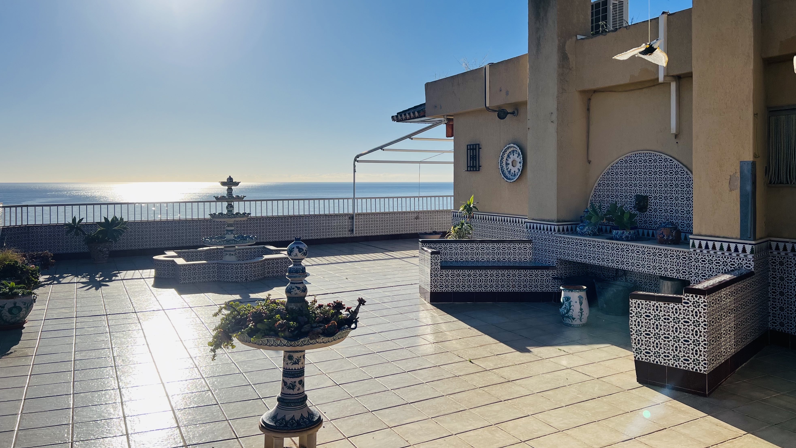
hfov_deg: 66.1
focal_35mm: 29
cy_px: 177
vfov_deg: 40.0
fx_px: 612
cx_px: 401
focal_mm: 5.7
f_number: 1.5
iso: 50
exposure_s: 1/10309
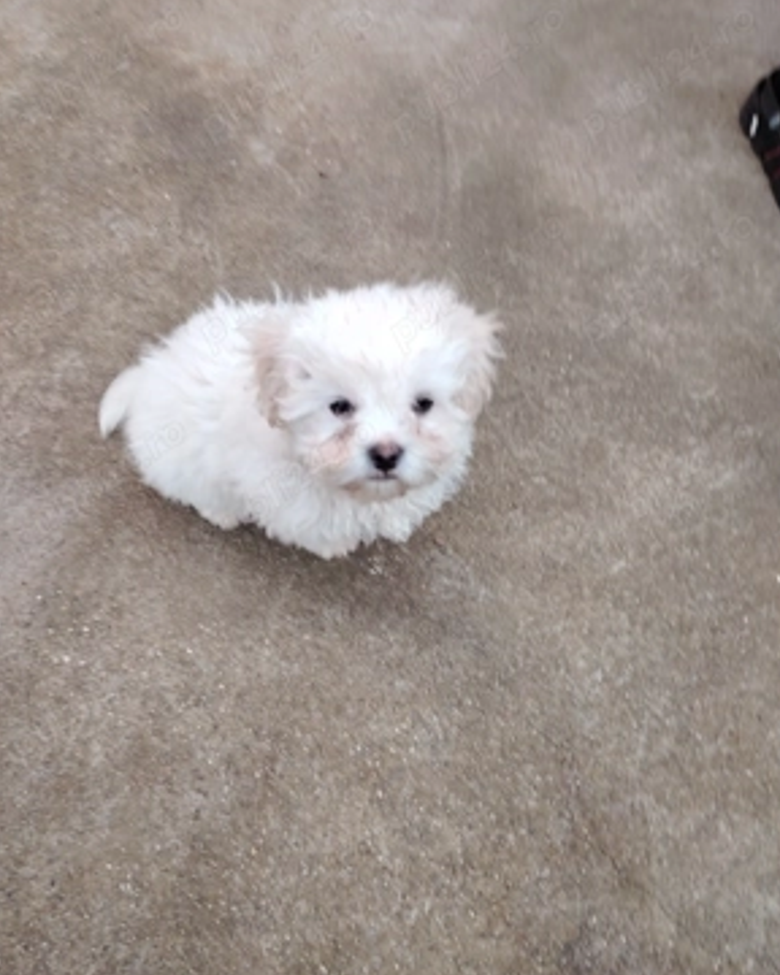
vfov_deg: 65.9
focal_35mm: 26
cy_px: 531
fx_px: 750
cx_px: 382
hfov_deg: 54.9
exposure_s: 1/100
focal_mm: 5.25
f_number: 1.75
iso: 116
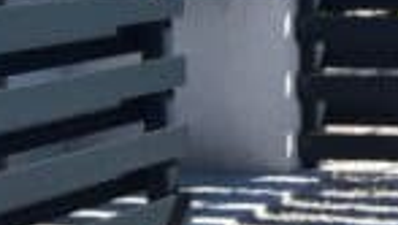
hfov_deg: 12.0
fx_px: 1563
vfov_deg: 8.1
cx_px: 918
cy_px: -81
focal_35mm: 148
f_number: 11
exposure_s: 1/500
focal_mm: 18
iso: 400
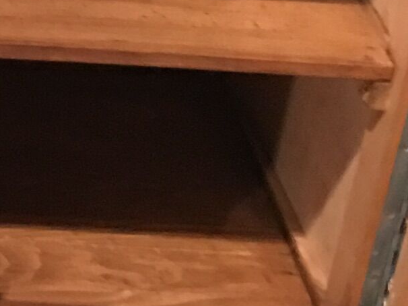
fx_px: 2274
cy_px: -80
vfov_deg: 7.6
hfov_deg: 9.4
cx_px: -475
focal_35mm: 193
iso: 125
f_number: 2.2
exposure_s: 1/4
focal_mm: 4.15
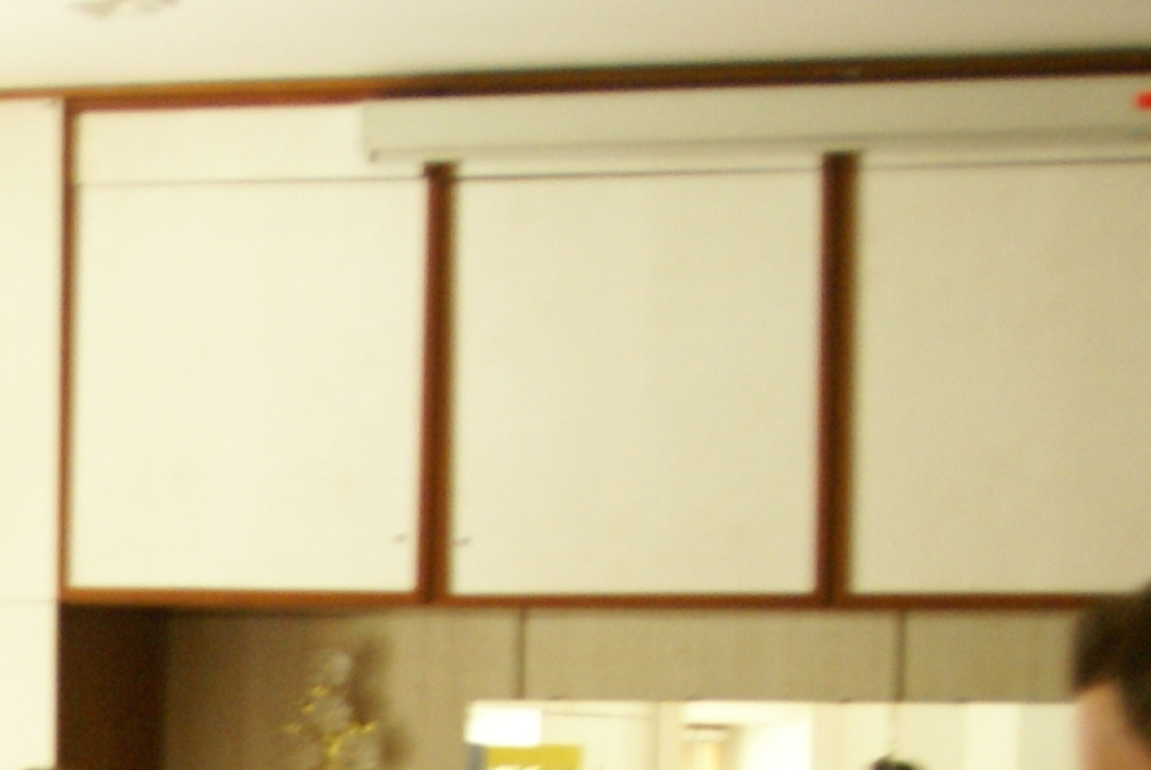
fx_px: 4927
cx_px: -278
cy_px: 1280
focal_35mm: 154
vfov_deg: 8.6
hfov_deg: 12.9
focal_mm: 28
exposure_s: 1/8
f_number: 4
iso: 400
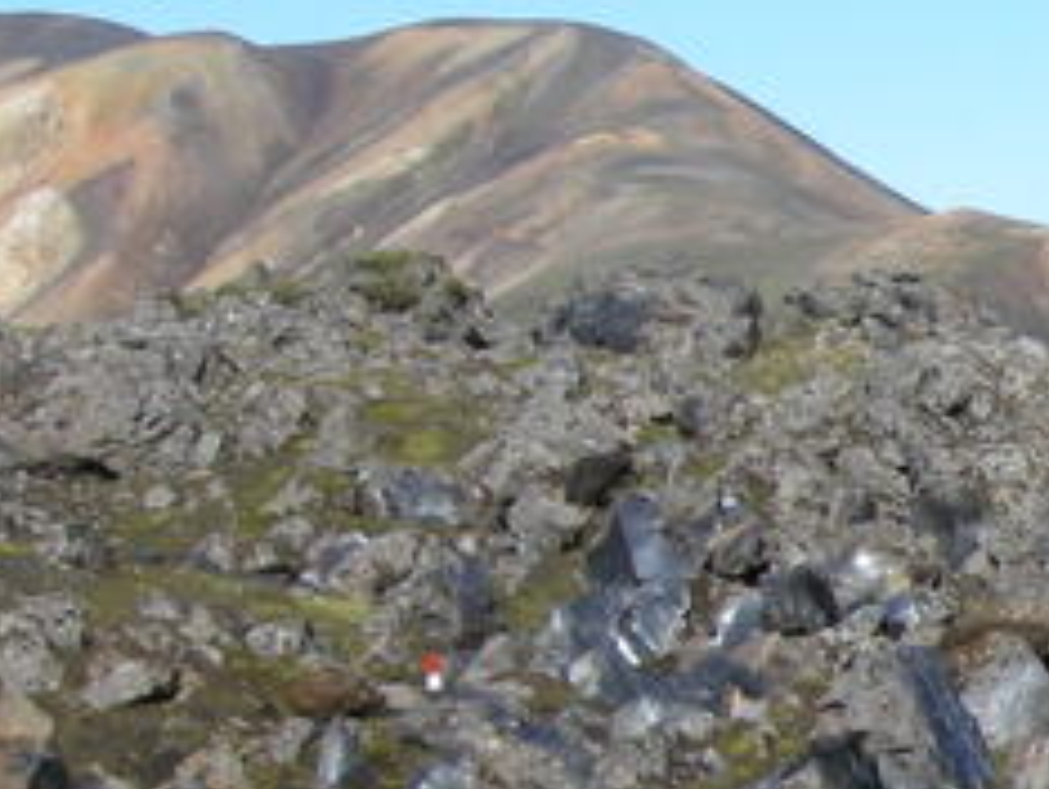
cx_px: 2143
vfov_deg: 9.6
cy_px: 932
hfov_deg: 11.5
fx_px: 4641
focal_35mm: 153
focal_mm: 7.5
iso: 100
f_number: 6.1
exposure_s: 1/284
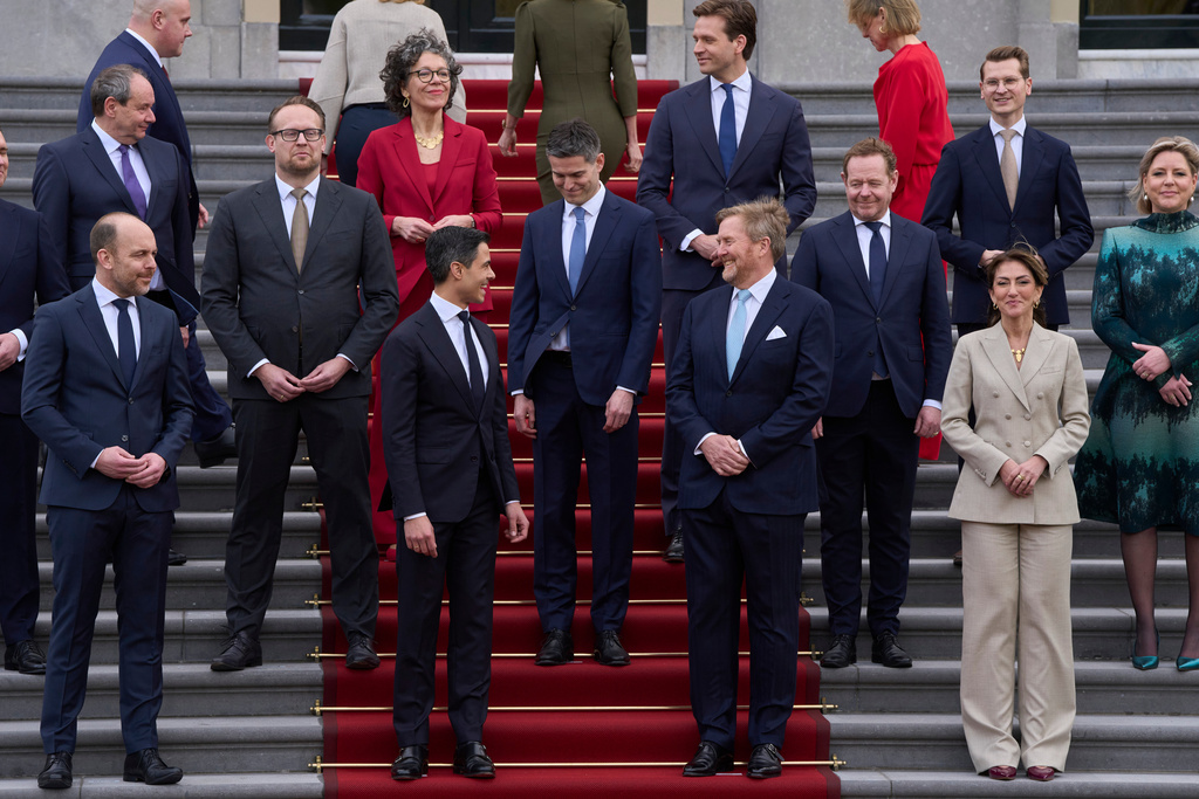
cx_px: 600
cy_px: 400
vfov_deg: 8.7
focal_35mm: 157
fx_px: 5229
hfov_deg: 13.1
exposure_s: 1/640
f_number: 6.3
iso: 1000
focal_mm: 157
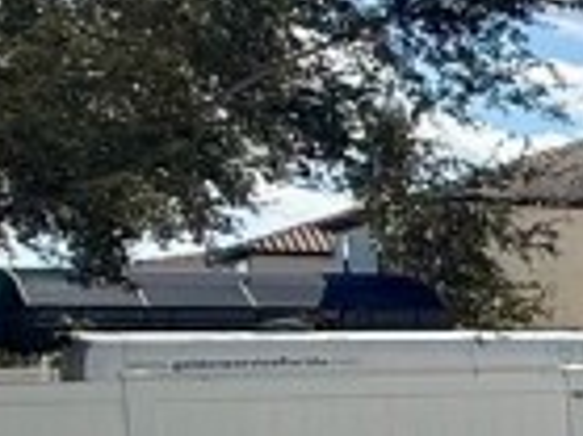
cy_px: 457
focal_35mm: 103
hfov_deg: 9.6
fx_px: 1733
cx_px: 2034
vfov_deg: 14.1
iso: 50
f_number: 2.2
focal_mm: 2.22
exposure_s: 1/2841
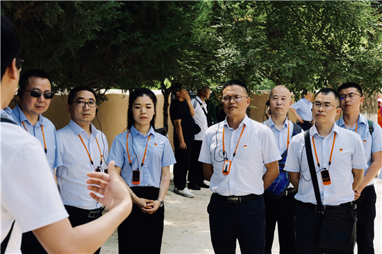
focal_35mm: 66
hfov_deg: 30.5
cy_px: 127
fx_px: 700
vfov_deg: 20.6
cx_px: 191
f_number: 5.6
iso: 500
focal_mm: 44.1
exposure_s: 1/1000
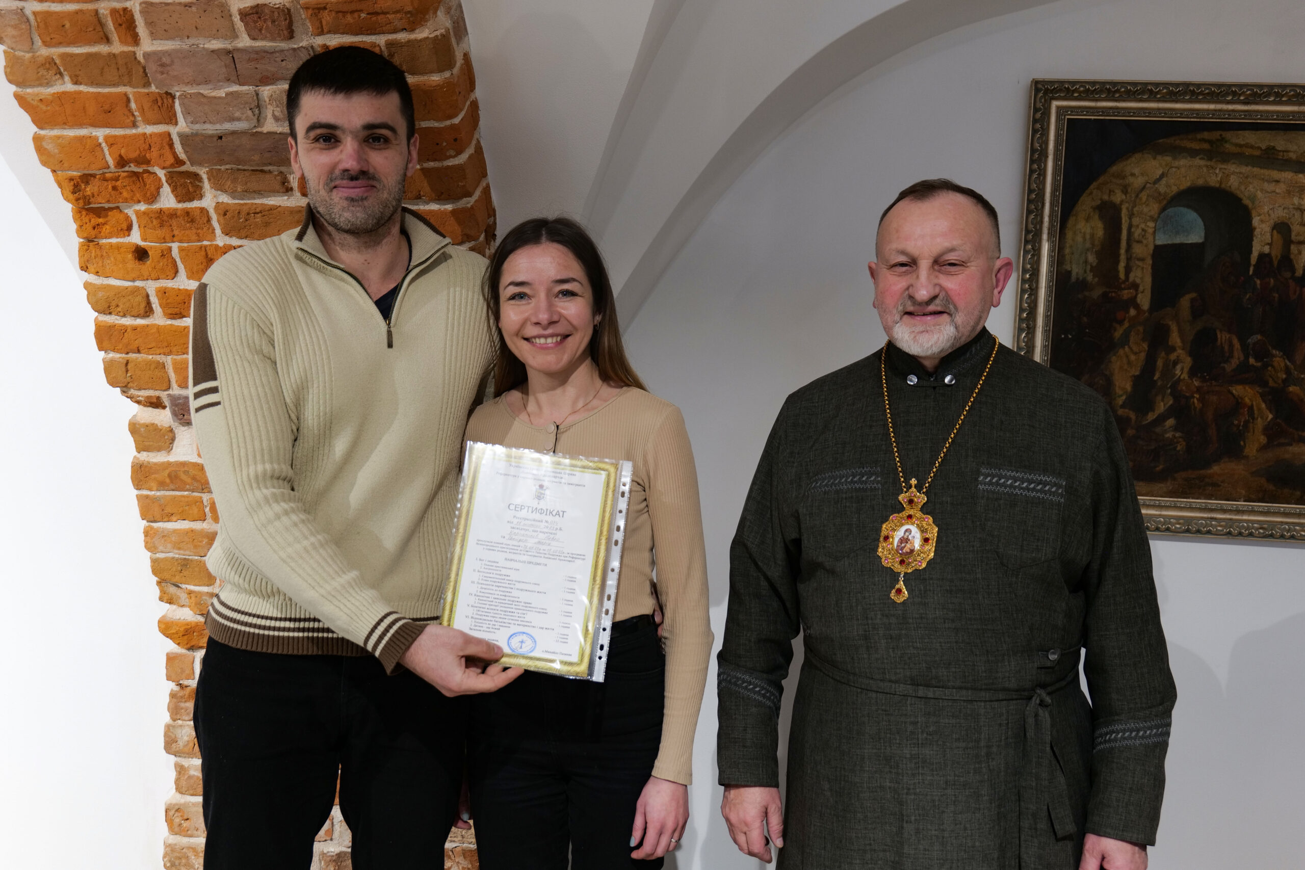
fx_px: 1232
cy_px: 435
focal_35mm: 34
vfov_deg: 38.9
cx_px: 652
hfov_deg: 55.8
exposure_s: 1/60
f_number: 4.4
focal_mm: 34
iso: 640
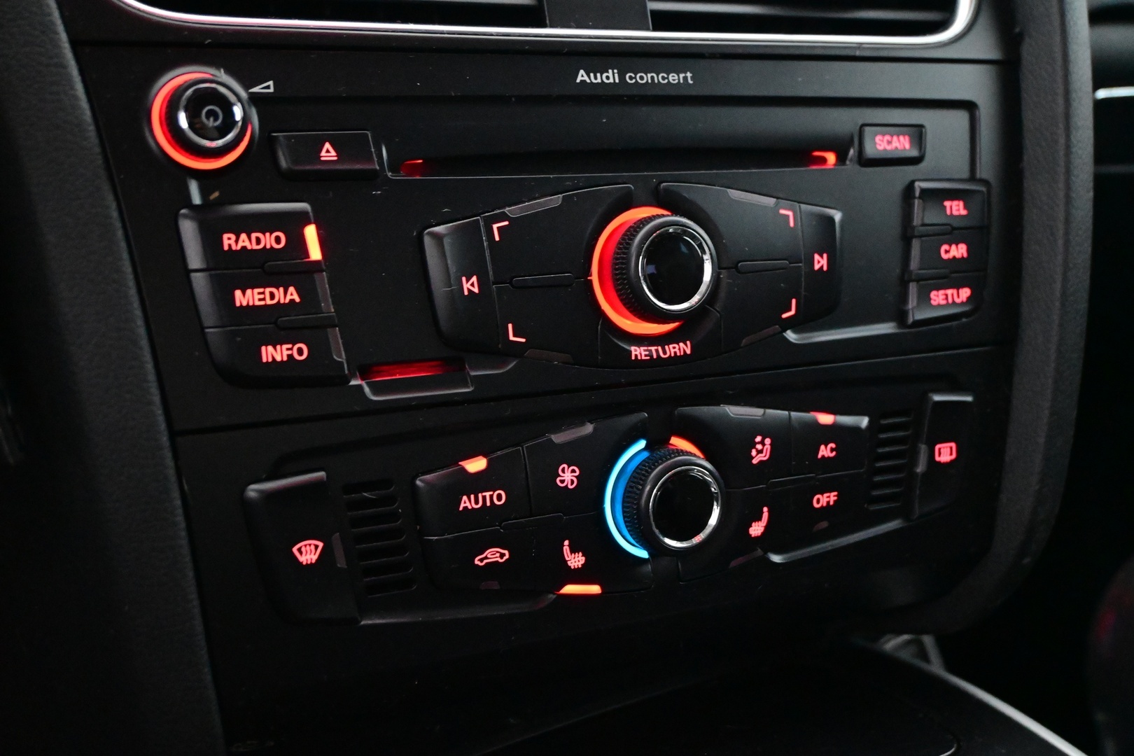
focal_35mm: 38
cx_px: 567
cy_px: 378
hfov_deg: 51.3
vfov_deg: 35.5
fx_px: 1181
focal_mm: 25
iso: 11400
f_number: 4.2
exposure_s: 1/40
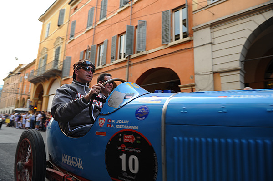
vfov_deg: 53.1
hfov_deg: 73.8
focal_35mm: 24
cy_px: 90
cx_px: 136
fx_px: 182
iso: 320
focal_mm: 24
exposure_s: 1/200
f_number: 4
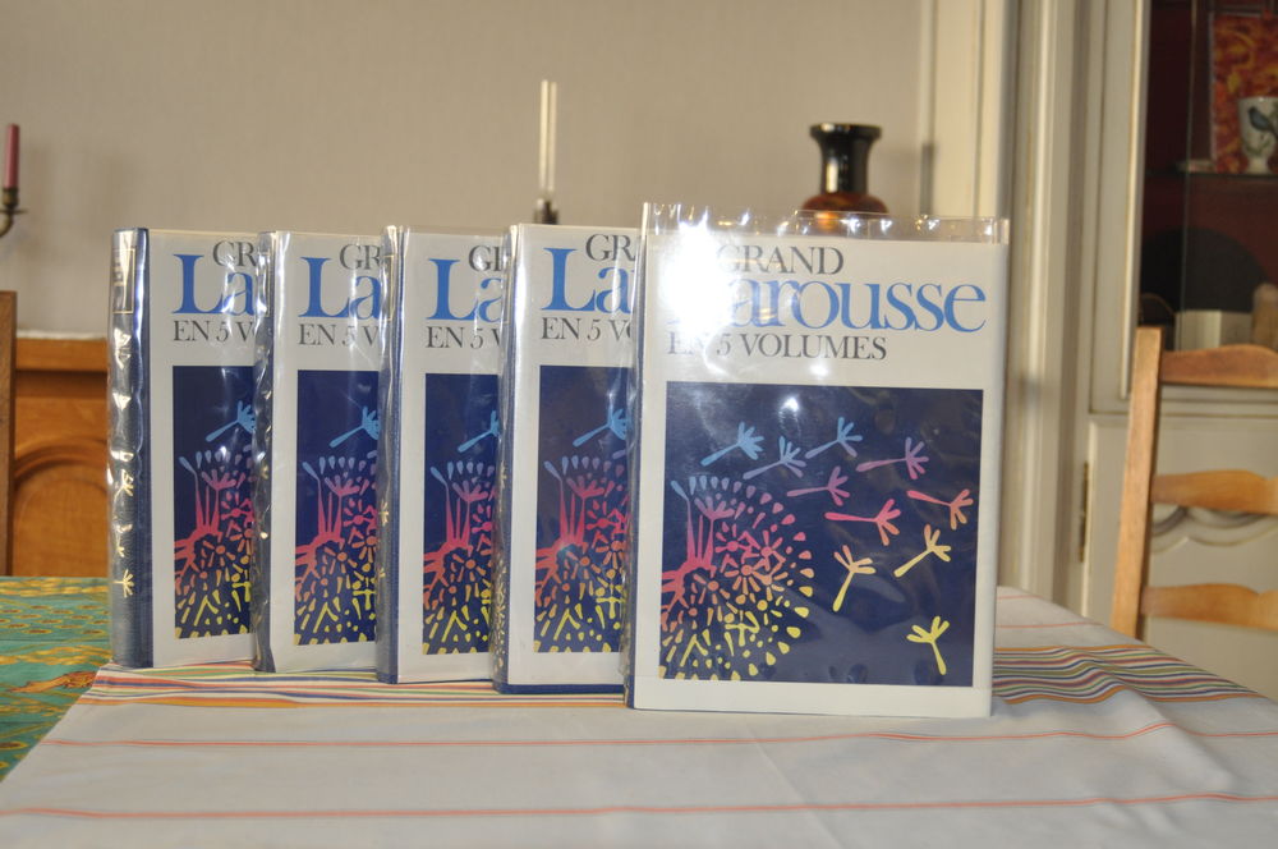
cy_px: 424
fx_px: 1702
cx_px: 639
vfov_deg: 28.0
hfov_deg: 41.2
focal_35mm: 48
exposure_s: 1/60
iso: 800
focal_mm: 32
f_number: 3.8
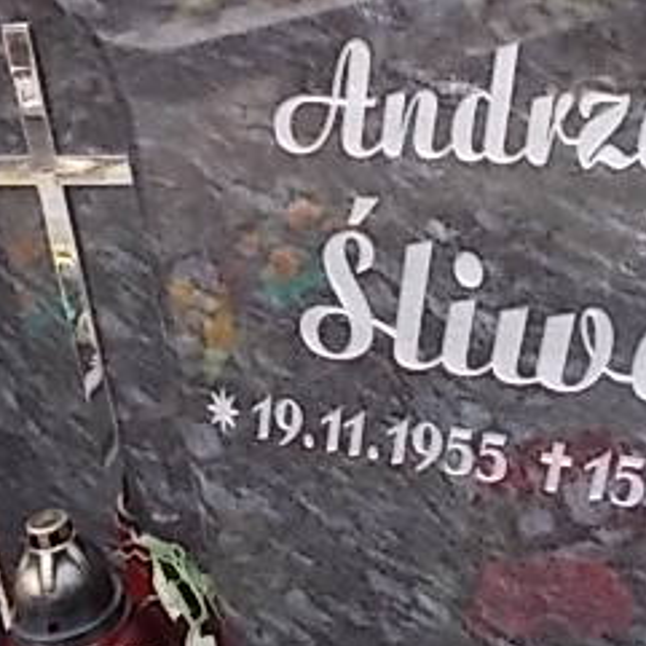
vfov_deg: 27.9
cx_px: 418
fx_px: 1288
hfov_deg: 28.0
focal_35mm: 61
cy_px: 188
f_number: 3.2
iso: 80
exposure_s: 1/125
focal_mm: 4.6
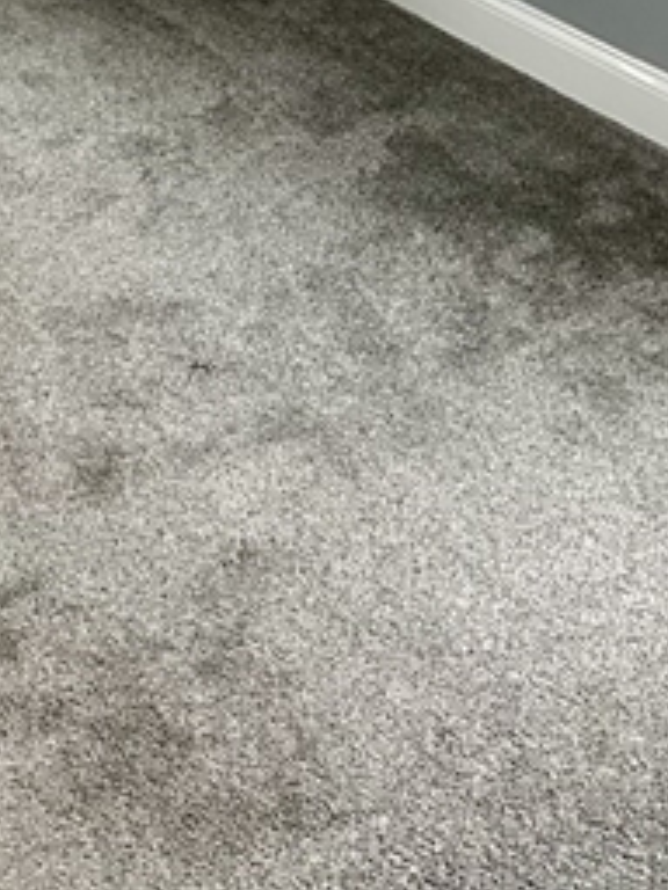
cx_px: -181
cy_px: -184
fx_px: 1853
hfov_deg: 19.0
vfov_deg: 24.4
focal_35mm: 72
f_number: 1.78
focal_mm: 6.86
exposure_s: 1/60
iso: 500
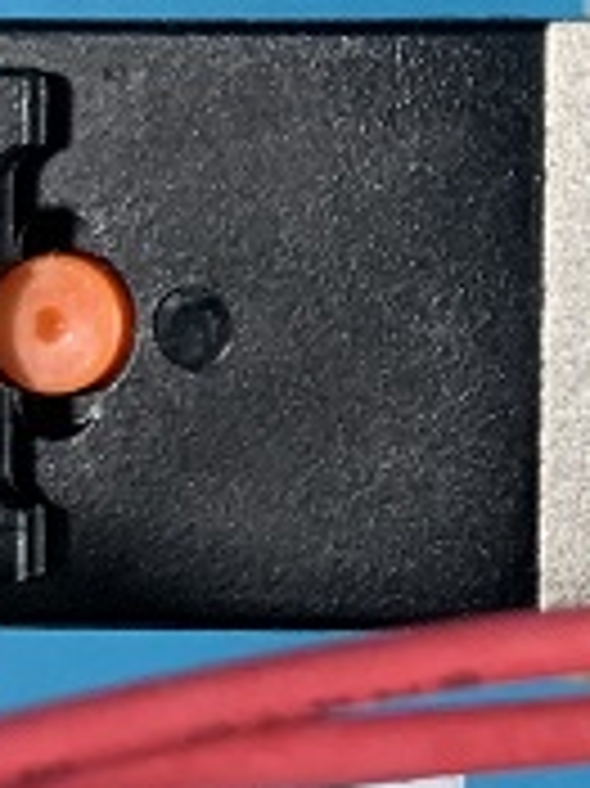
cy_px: 43
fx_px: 2730
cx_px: 1223
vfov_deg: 16.2
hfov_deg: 11.1
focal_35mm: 120
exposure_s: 1/60
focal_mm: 4.25
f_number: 1.8
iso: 400
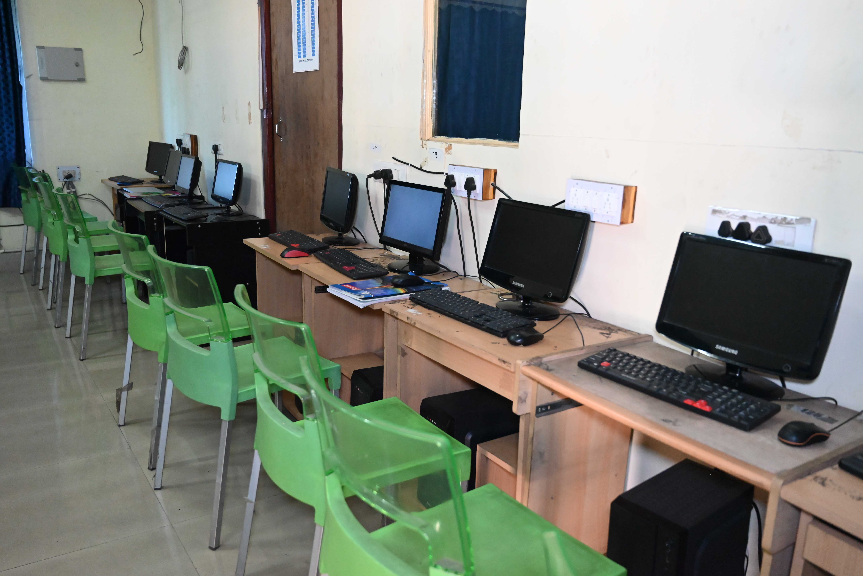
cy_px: 288
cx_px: 432
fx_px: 707
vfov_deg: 44.3
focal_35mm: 30
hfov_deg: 62.8
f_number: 4
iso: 8000
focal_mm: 29.5
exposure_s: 1/250
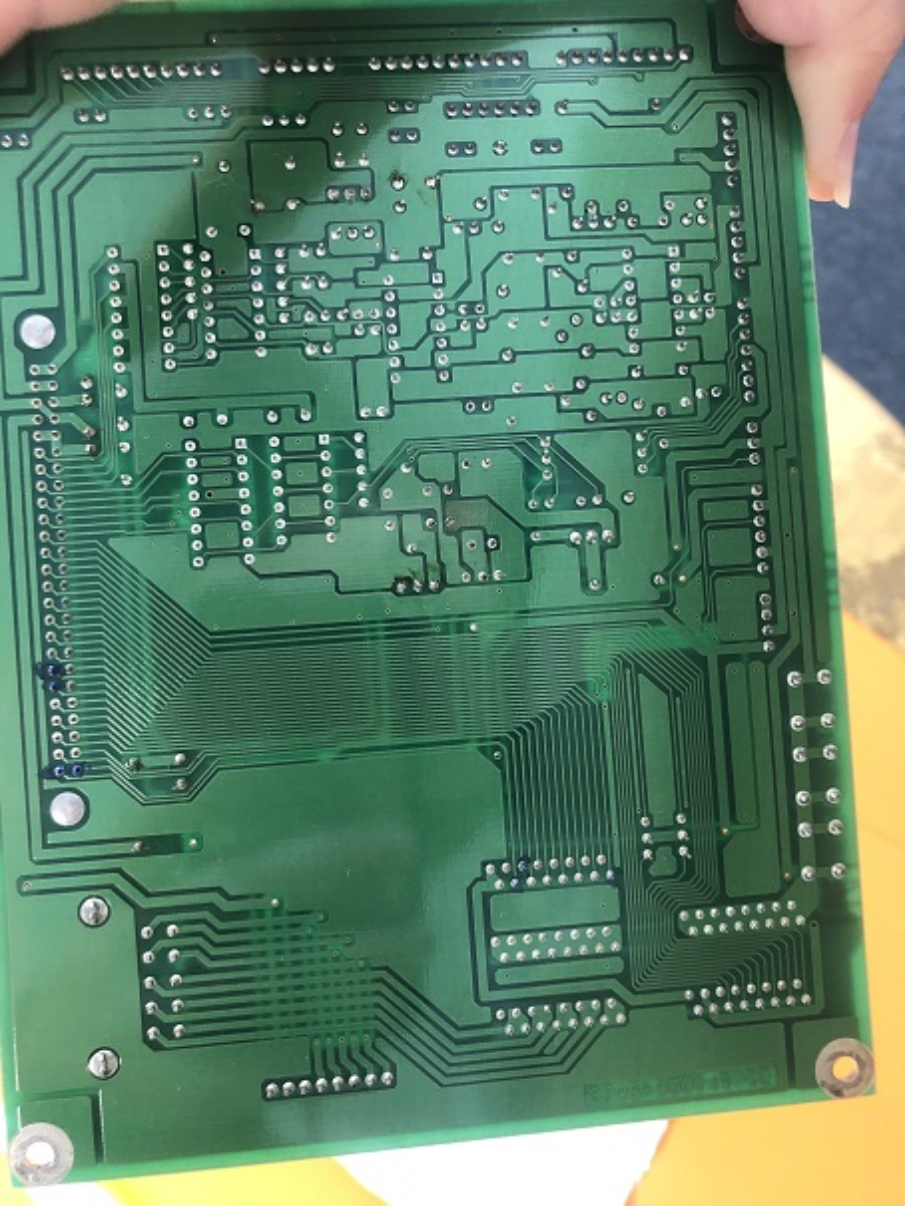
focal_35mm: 28
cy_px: 603
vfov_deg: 63.4
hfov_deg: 49.8
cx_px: 452
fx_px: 976
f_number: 1.8
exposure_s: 1/17
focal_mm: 3.99
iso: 100
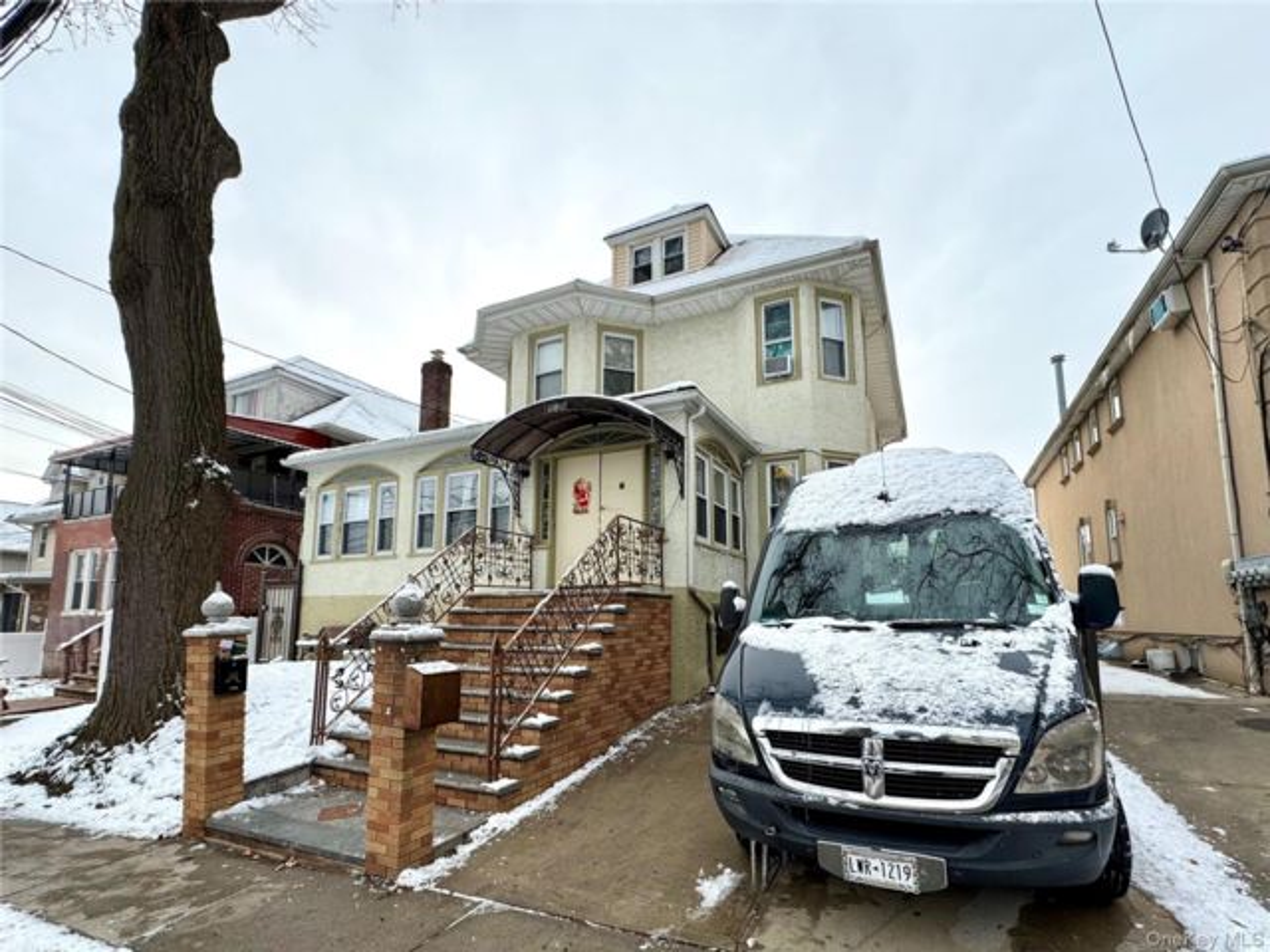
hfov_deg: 102.1
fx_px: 514
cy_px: 476
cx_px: 635
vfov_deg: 85.7
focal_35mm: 14
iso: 40
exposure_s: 1/610
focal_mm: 2.22
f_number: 2.2
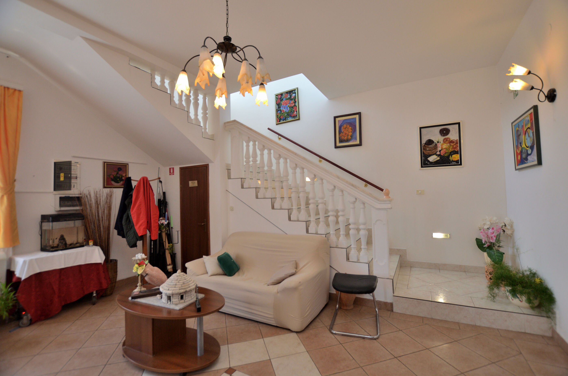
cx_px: 284
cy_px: 188
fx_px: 236
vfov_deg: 77.1
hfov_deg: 100.5
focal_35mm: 15
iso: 450
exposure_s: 1/60
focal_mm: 10
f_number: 4
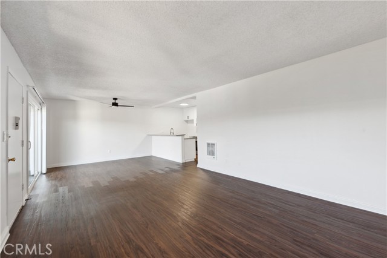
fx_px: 150
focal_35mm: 14
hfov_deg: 104.3
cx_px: 194
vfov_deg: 81.1
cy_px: 129
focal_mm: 14
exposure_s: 1/13
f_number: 9
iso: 100
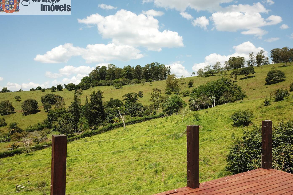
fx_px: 228
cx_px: 145
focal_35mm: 28
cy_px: 97
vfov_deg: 46.4
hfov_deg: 65.5
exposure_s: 1/1274
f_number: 2.2
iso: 100
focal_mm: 4.73
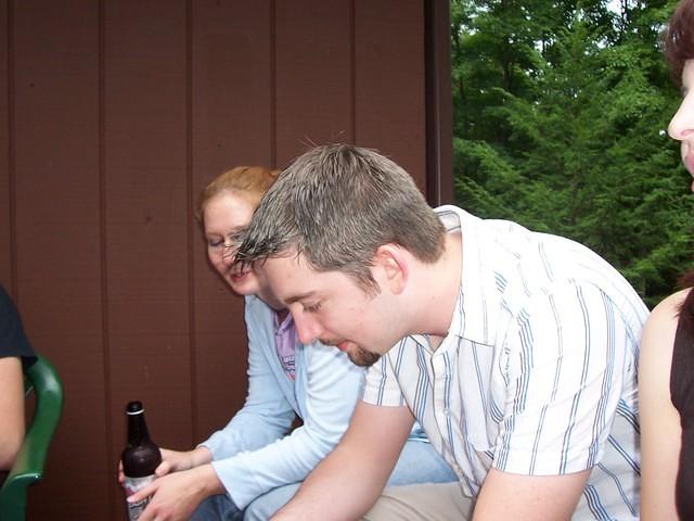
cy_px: 260
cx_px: 347
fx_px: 742
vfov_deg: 38.7
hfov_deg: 50.1
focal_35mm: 37
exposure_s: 1/60
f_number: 2.8
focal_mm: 5.6
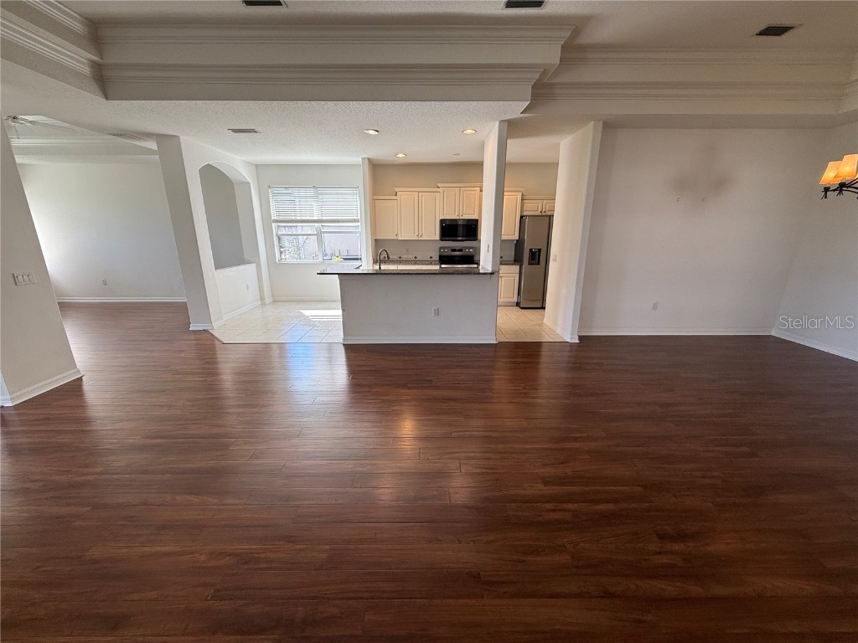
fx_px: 347
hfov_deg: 102.1
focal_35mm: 14
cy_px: 322
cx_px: 429
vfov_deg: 85.7
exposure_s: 1/121
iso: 64
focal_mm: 2.22
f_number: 2.2
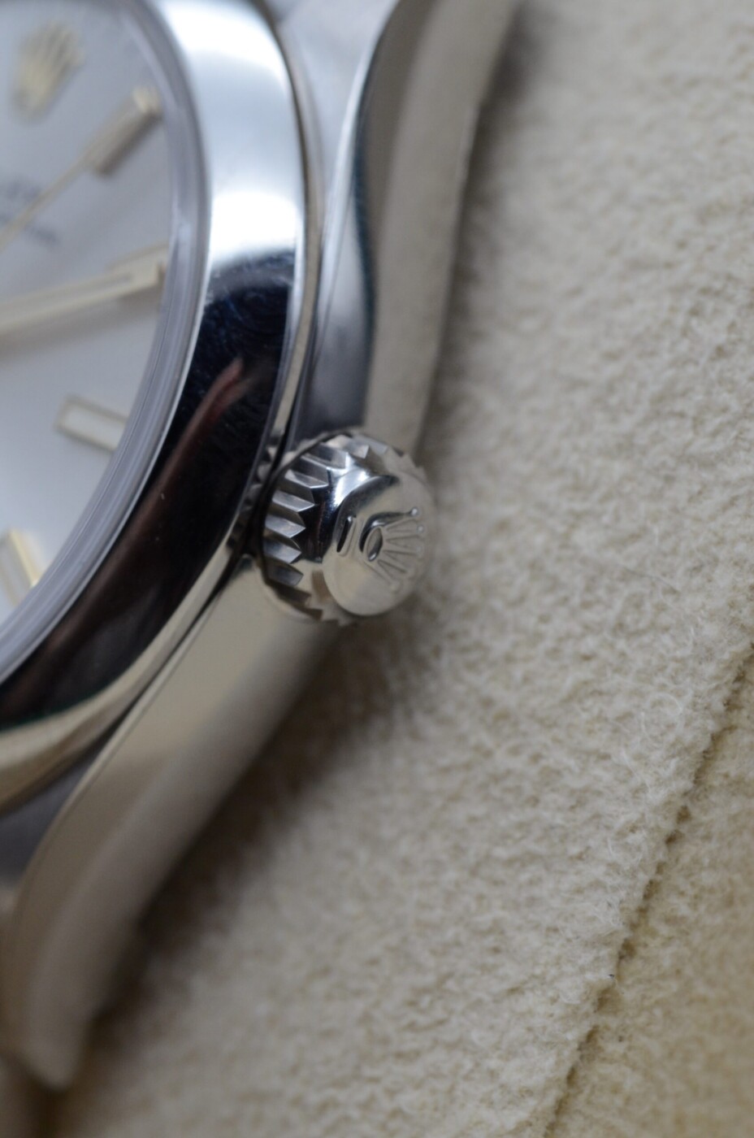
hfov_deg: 15.1
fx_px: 2839
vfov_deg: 22.7
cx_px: 377
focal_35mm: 90
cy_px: 569
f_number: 13
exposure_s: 1/160
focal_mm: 60
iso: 1000
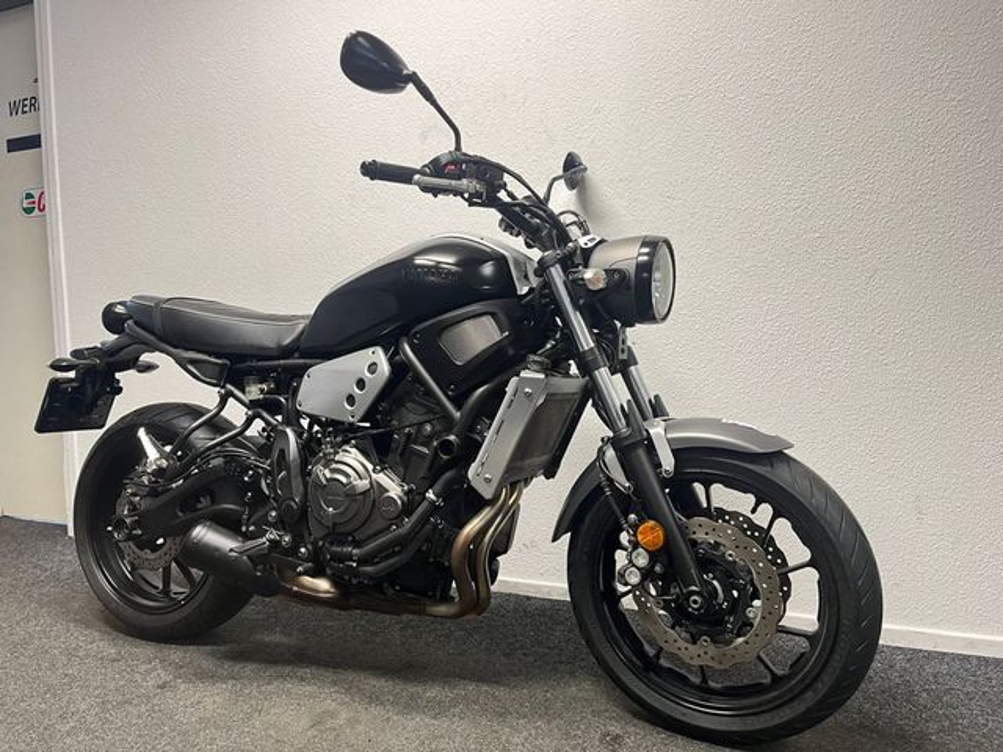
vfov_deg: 53.1
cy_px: 376
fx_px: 753
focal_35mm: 26
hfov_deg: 67.3
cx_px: 502
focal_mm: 5.1
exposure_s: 1/50
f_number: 1.6
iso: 160
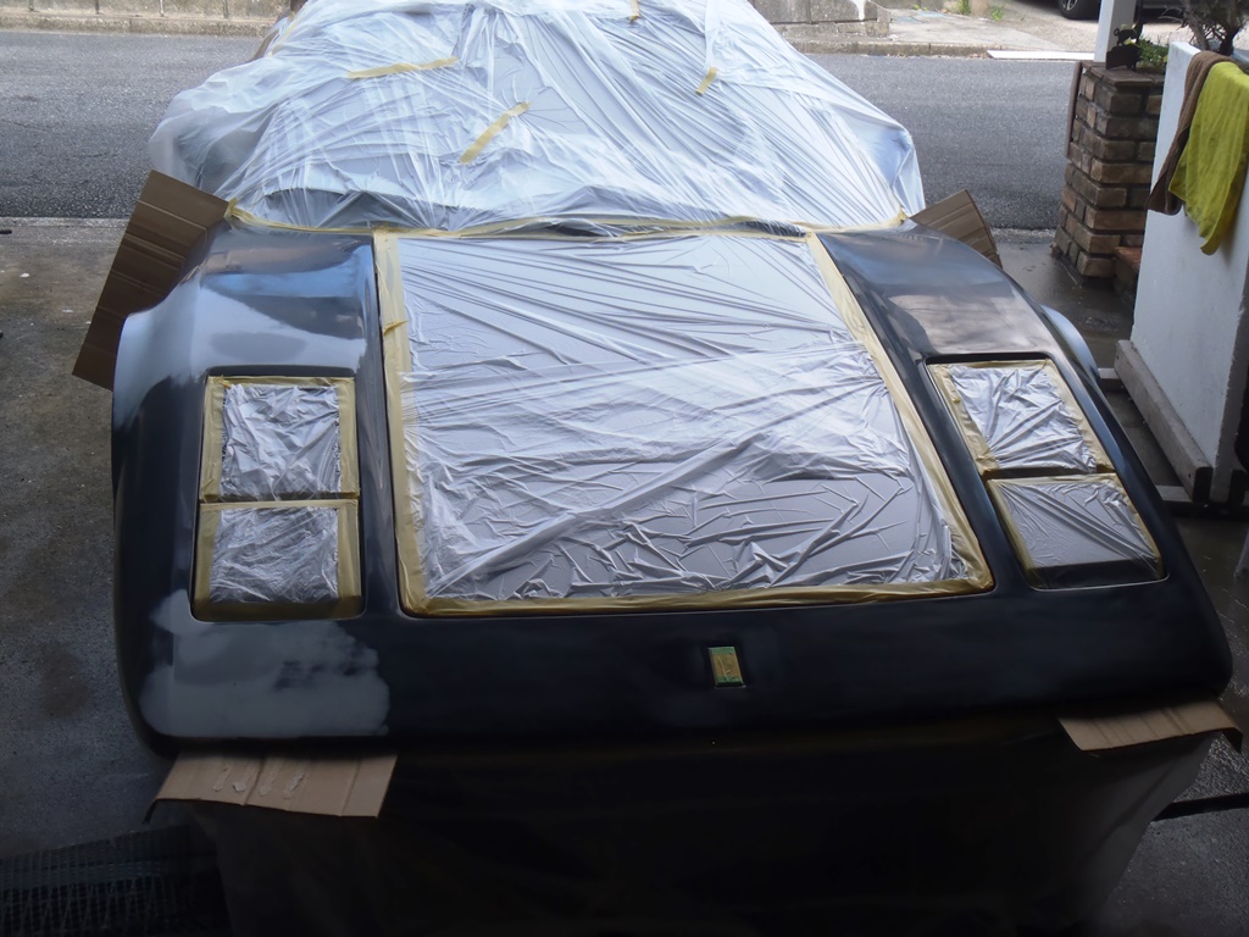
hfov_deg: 49.0
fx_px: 1371
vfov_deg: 37.7
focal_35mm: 38
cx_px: 624
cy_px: 468
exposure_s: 1/80
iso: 100
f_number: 13
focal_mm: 6.83
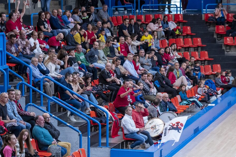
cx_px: 118
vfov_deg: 7.9
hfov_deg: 11.8
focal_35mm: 174
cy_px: 78
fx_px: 1140
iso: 5000
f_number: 6.3
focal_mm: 115
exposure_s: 1/320
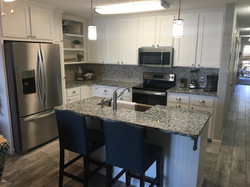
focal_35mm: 29
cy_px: 94
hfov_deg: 61.7
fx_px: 209
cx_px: 125
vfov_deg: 48.2
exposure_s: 1/30
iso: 32
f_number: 2.2
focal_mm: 4.15
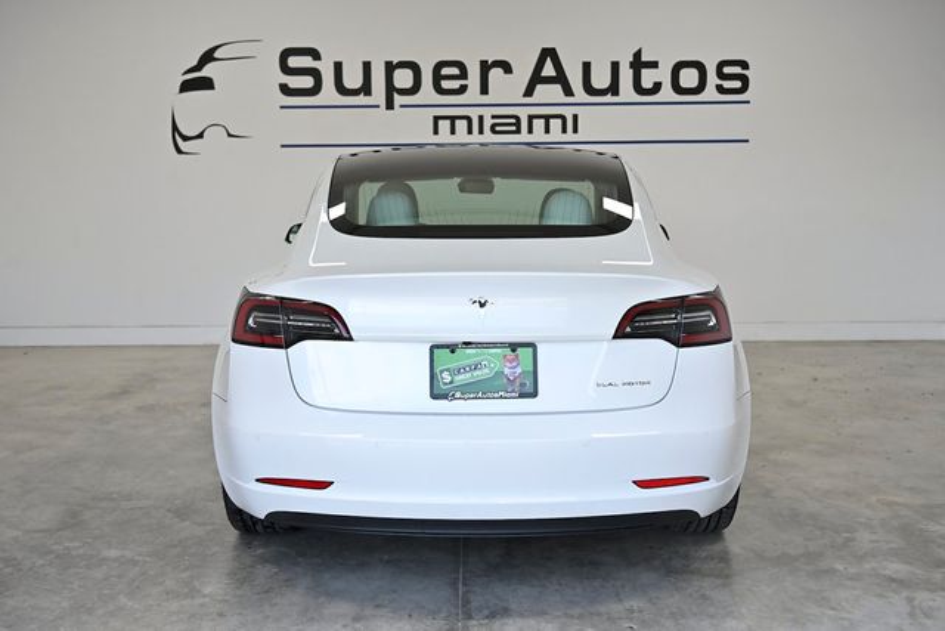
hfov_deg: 48.4
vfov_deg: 33.4
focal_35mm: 40
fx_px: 1050
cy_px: 316
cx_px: 472
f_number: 5
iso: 2000
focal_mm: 40
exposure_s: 1/2000
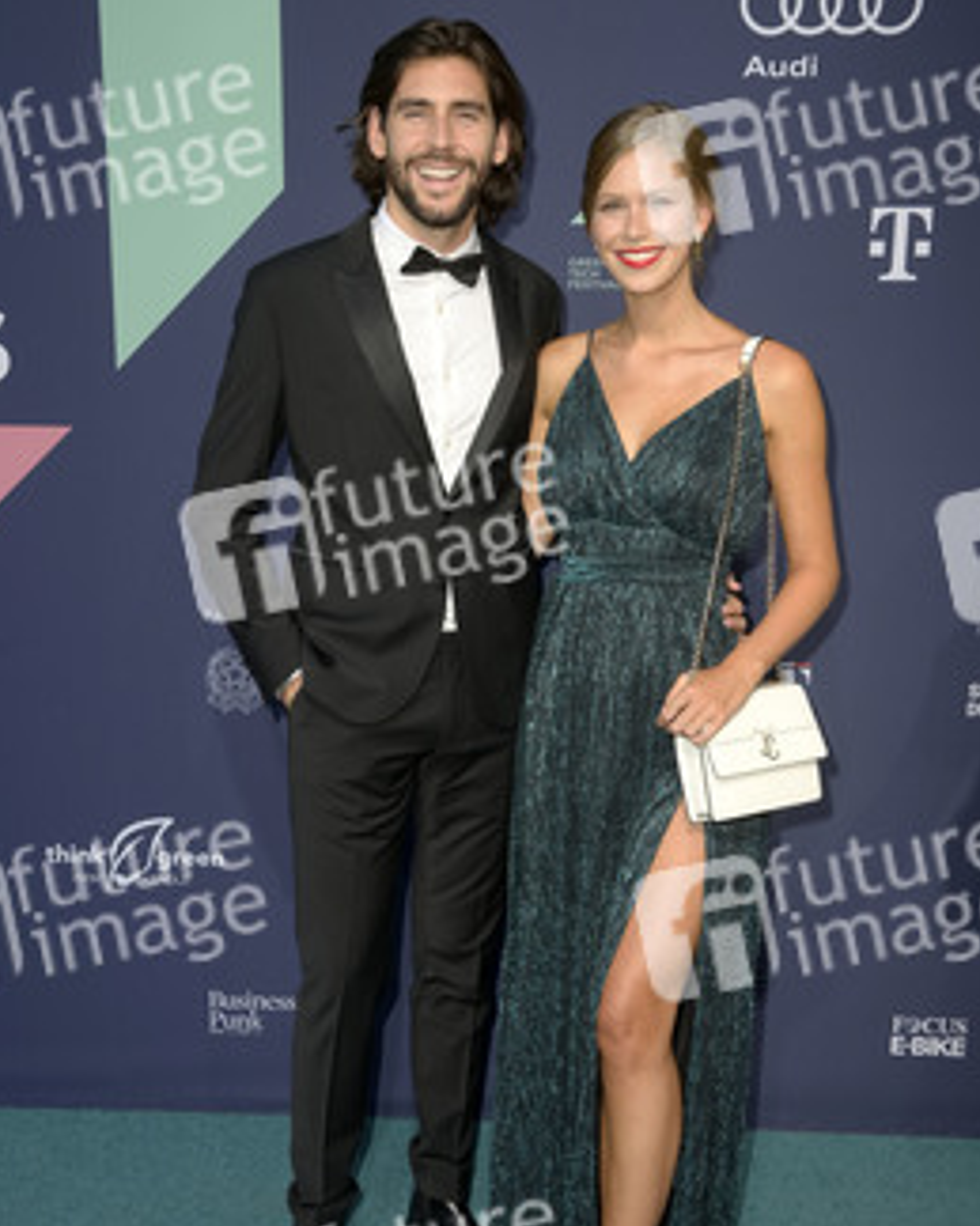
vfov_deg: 41.9
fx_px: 1596
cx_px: 484
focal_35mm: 44
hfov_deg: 34.1
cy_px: 723
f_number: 9
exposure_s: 1/250
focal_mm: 38
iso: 400
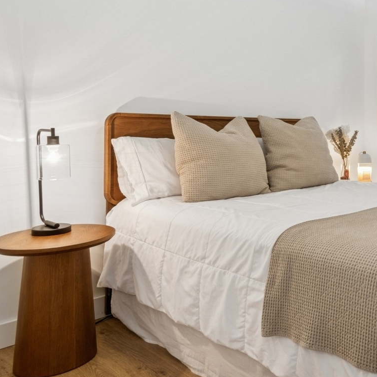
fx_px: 407
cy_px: 136
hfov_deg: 43.6
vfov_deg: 49.1
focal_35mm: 33
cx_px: 365
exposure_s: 1/4
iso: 200
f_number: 8
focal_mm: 12
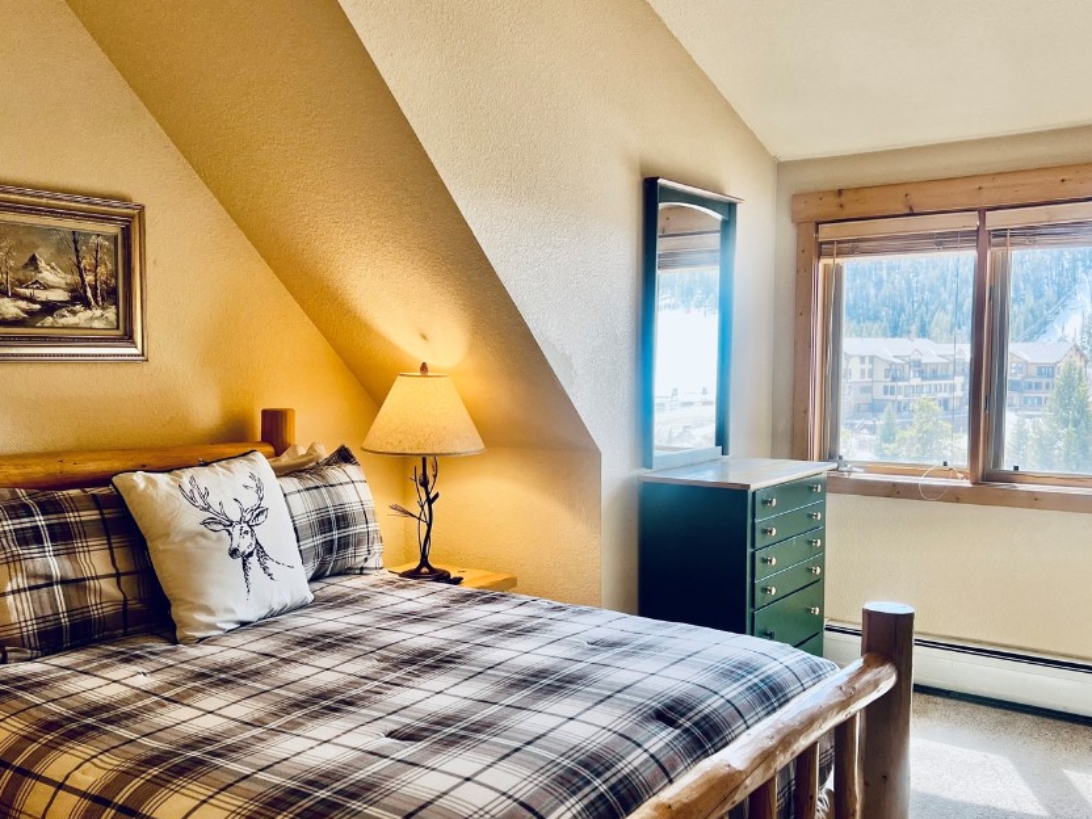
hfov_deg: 56.8
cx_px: 518
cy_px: 446
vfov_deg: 44.1
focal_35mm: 32
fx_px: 1009
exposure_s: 1/259
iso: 40
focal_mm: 5.7
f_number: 1.5
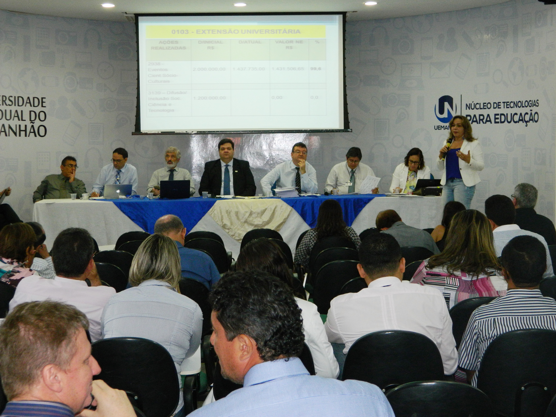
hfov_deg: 27.8
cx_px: 278
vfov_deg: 21.0
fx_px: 1124
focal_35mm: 70
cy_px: 208
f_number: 4
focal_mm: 12.6
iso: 250
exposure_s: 1/30
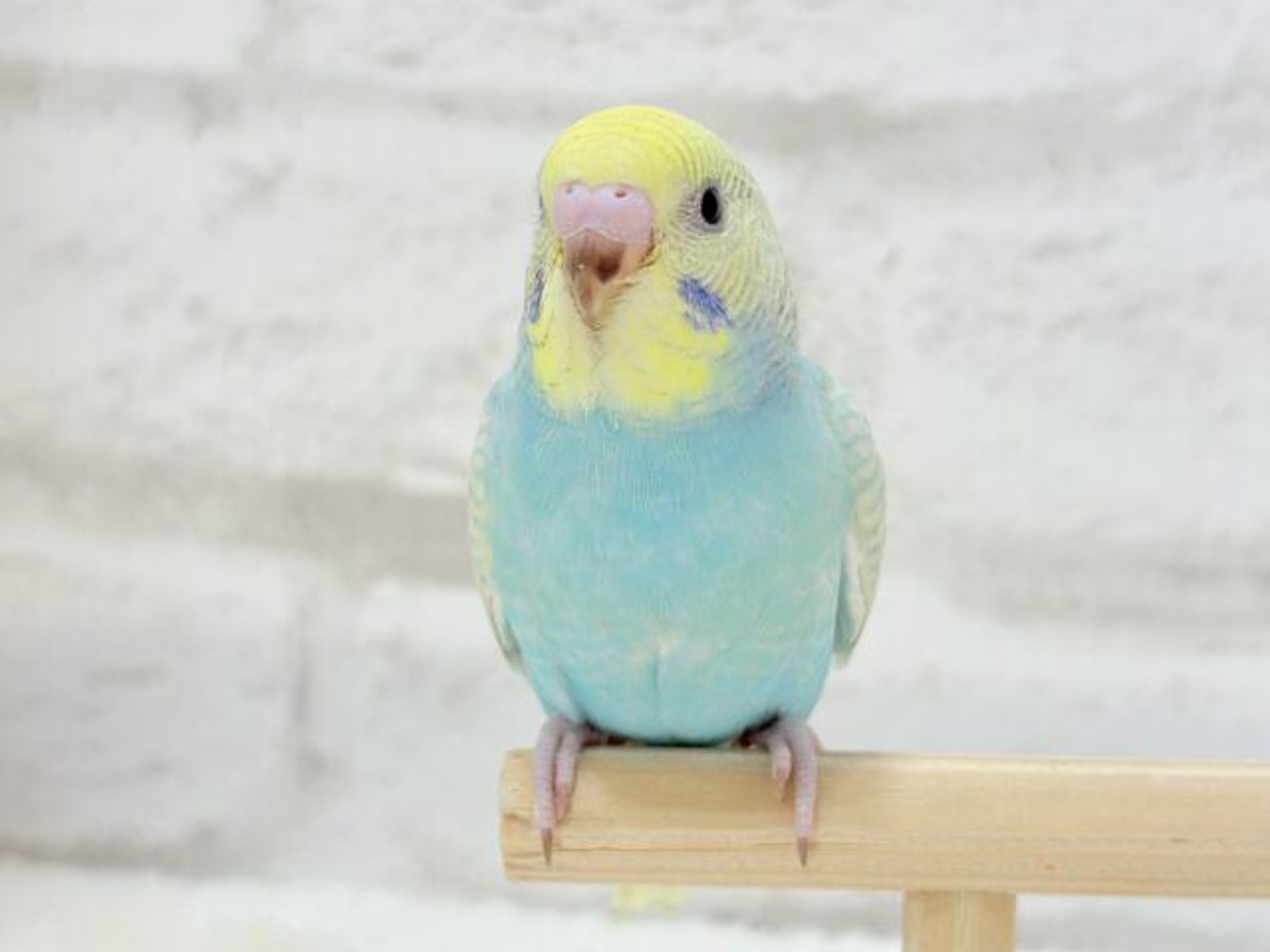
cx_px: 635
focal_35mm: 52
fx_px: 1908
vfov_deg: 28.0
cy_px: 476
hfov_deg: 36.8
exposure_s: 1/50
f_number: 1.6
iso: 40
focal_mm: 5.96
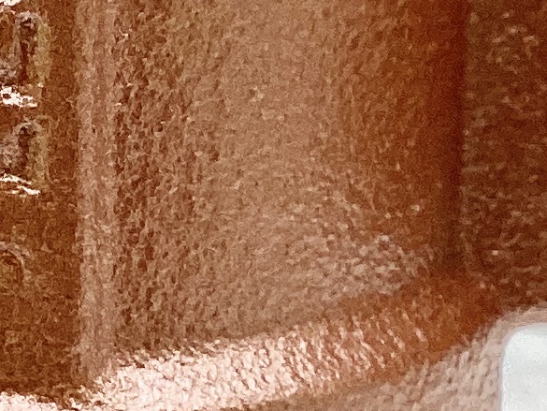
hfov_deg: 11.3
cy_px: 87
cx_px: -25
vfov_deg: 8.6
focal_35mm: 173
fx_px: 2734
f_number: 2.4
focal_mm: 3.3
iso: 64
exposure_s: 1/120
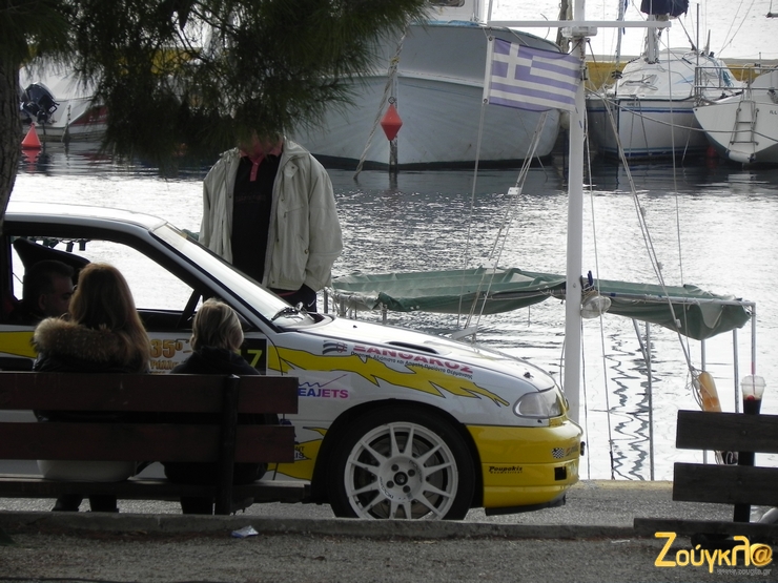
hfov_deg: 6.8
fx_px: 6540
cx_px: 389
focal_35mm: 291
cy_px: 292
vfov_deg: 5.1
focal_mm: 51.8
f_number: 5.6
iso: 160
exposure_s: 1/625
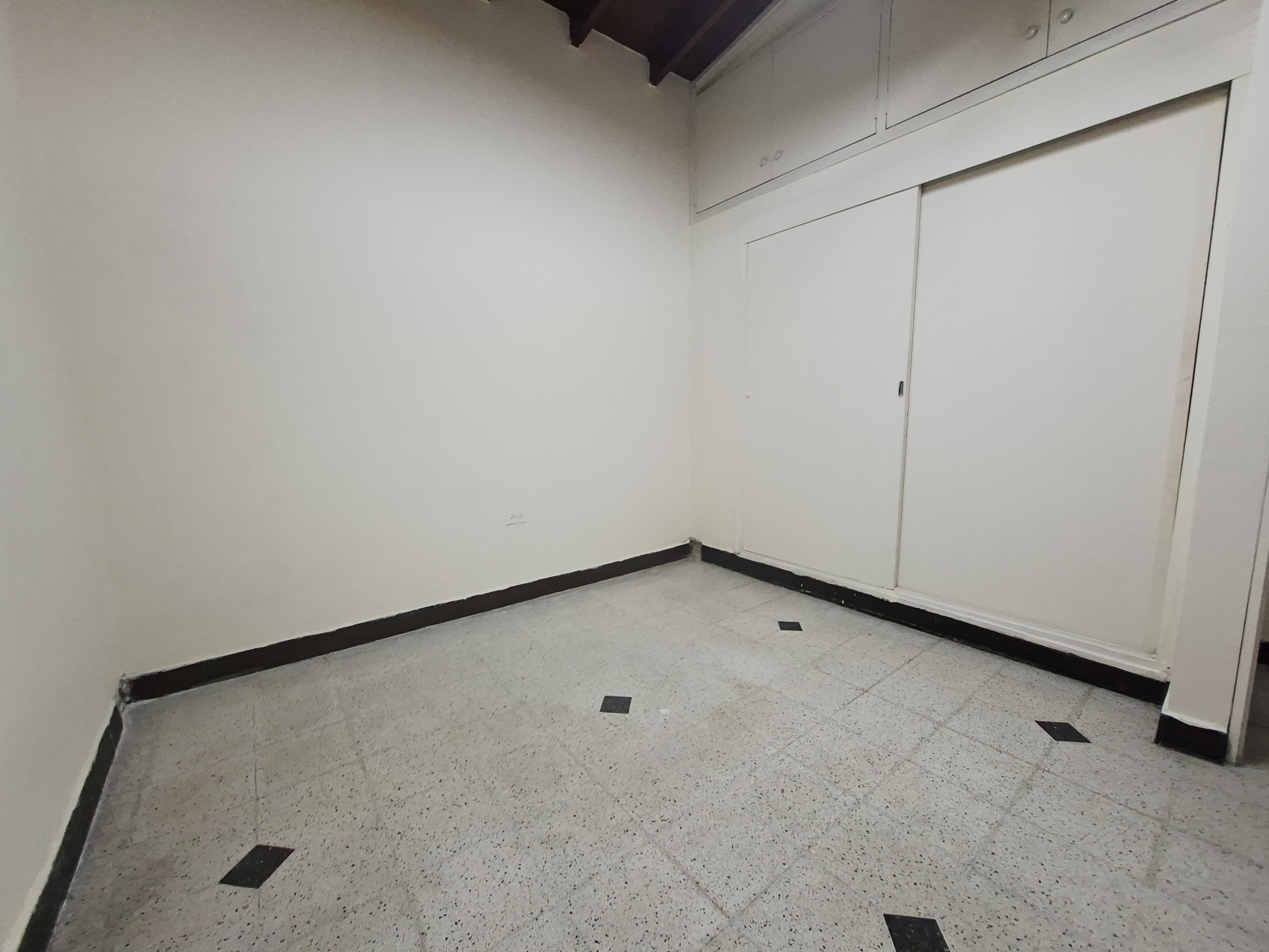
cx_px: 634
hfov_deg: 106.2
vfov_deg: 89.9
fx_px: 477
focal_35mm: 13
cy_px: 476
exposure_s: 1/40
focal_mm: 1.74
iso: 160
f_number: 2.2
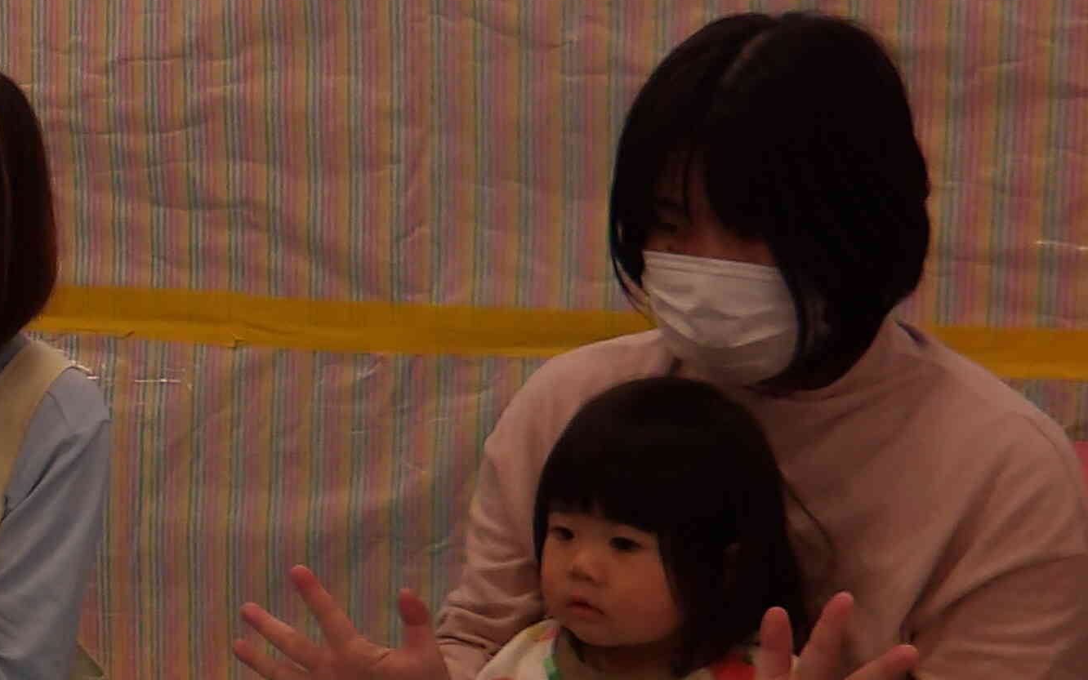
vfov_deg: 13.2
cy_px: 432
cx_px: -506
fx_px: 2936
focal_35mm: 99
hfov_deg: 18.7
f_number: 3
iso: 100
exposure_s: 1/129
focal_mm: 4.9
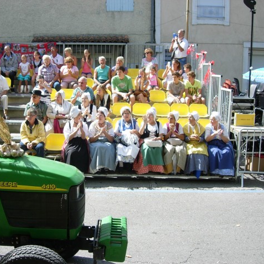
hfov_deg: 37.4
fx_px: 388
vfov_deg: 37.6
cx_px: 107
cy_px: 132
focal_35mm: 45
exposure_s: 1/512
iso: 64
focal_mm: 7.8
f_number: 2.8
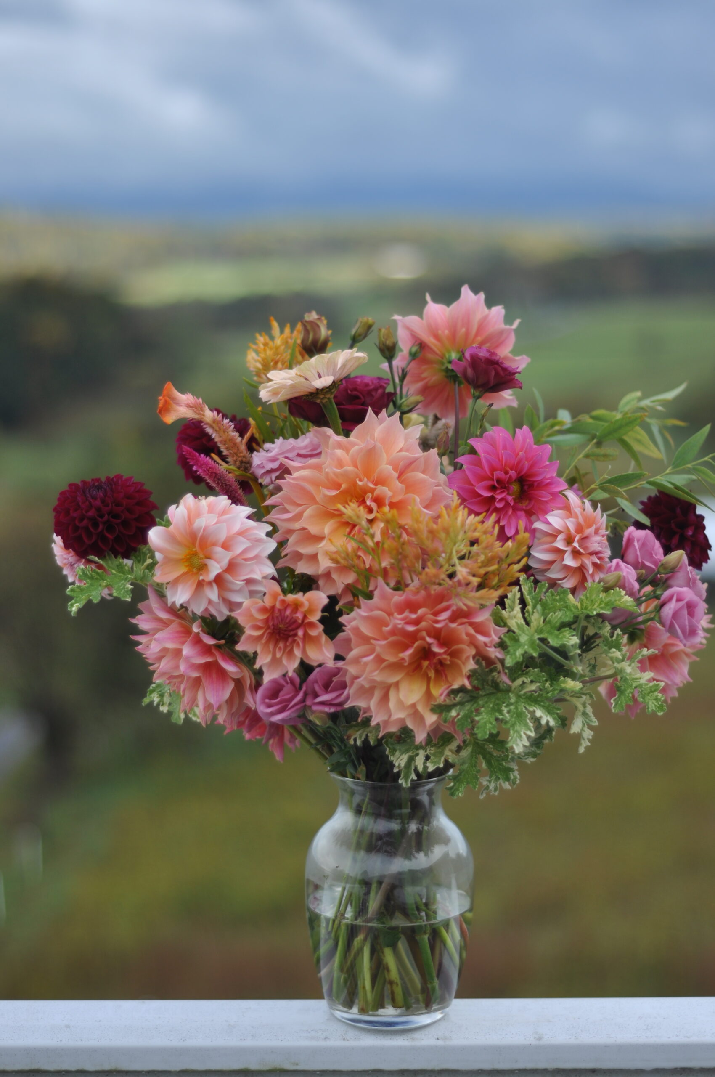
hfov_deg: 18.1
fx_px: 2240
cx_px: 358
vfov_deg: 27.0
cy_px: 538
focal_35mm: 75
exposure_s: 1/2000
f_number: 1.8
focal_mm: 50
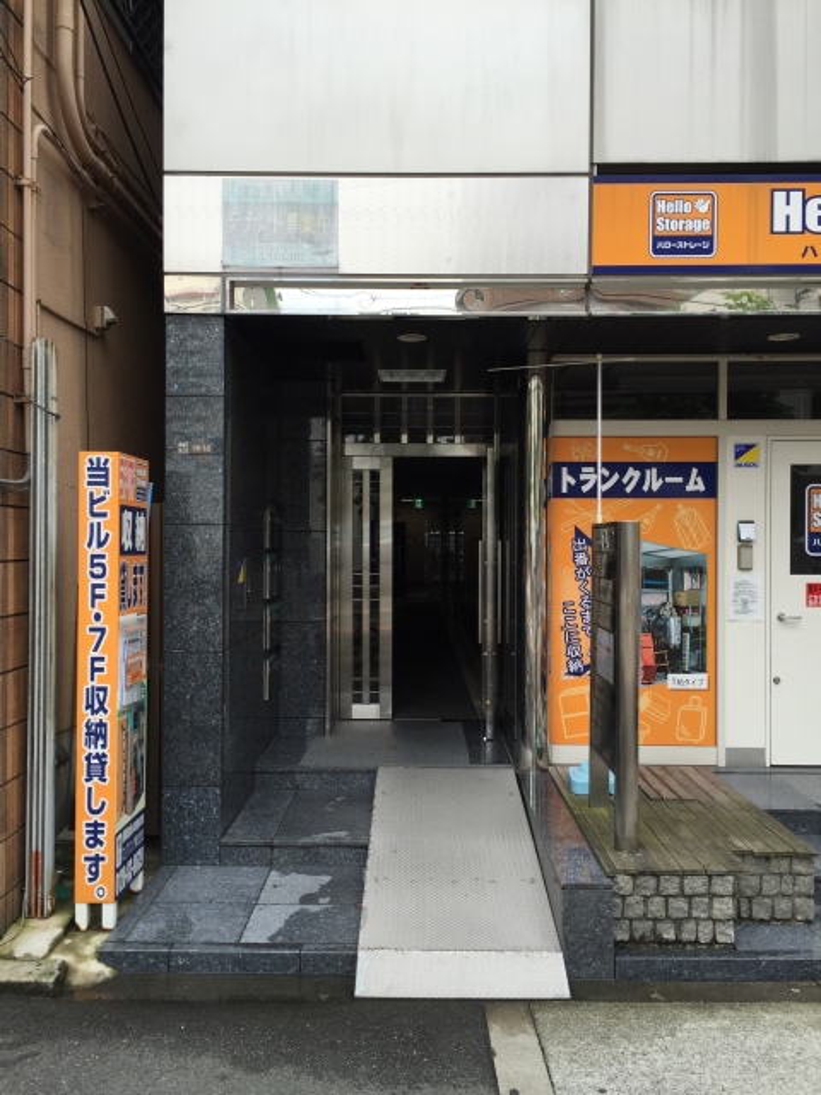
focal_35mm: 29
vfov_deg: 61.7
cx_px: 410
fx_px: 917
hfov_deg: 48.2
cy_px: 548
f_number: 2.2
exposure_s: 1/842
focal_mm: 4.15
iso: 32
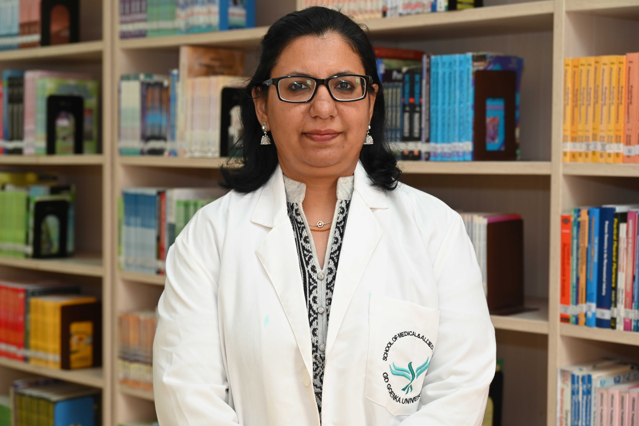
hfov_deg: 30.5
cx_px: 315
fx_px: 1171
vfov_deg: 20.6
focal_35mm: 66
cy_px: 213
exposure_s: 1/60
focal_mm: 65
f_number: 6
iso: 800
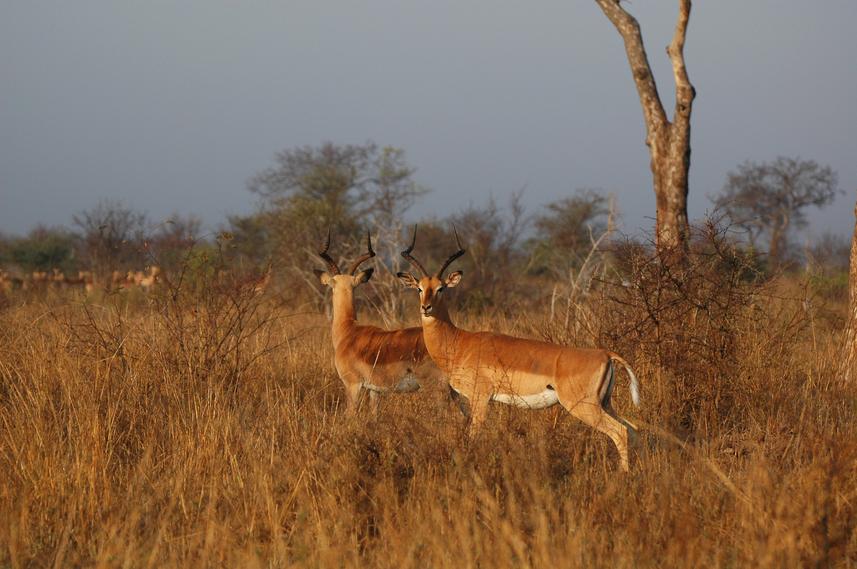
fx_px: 3995
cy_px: 284
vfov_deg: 8.2
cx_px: 428
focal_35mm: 168
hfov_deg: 12.2
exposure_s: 1/1000
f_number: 4.8
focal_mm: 112
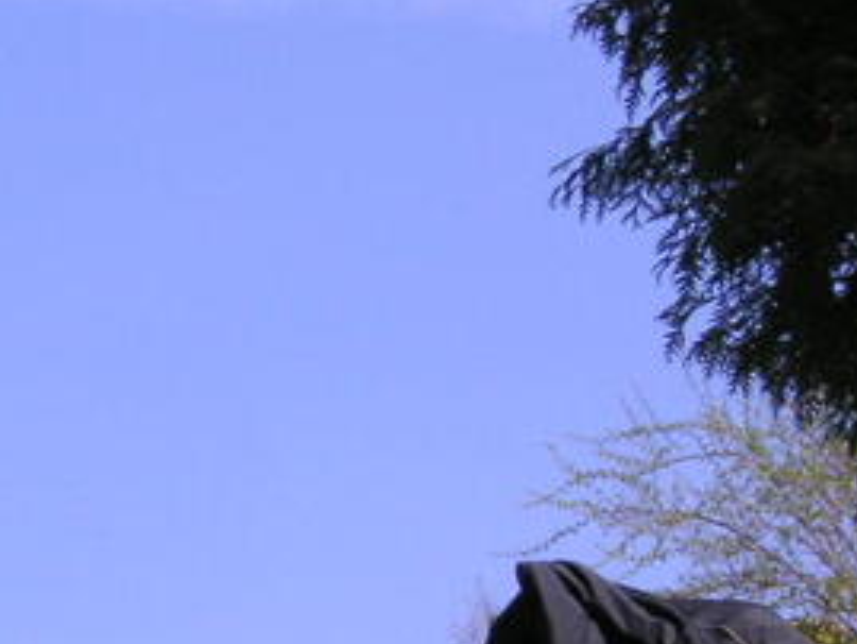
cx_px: -268
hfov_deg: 7.6
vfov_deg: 5.7
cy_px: 513
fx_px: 6415
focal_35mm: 259
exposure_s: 1/350
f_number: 4.7
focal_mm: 14.4
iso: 50
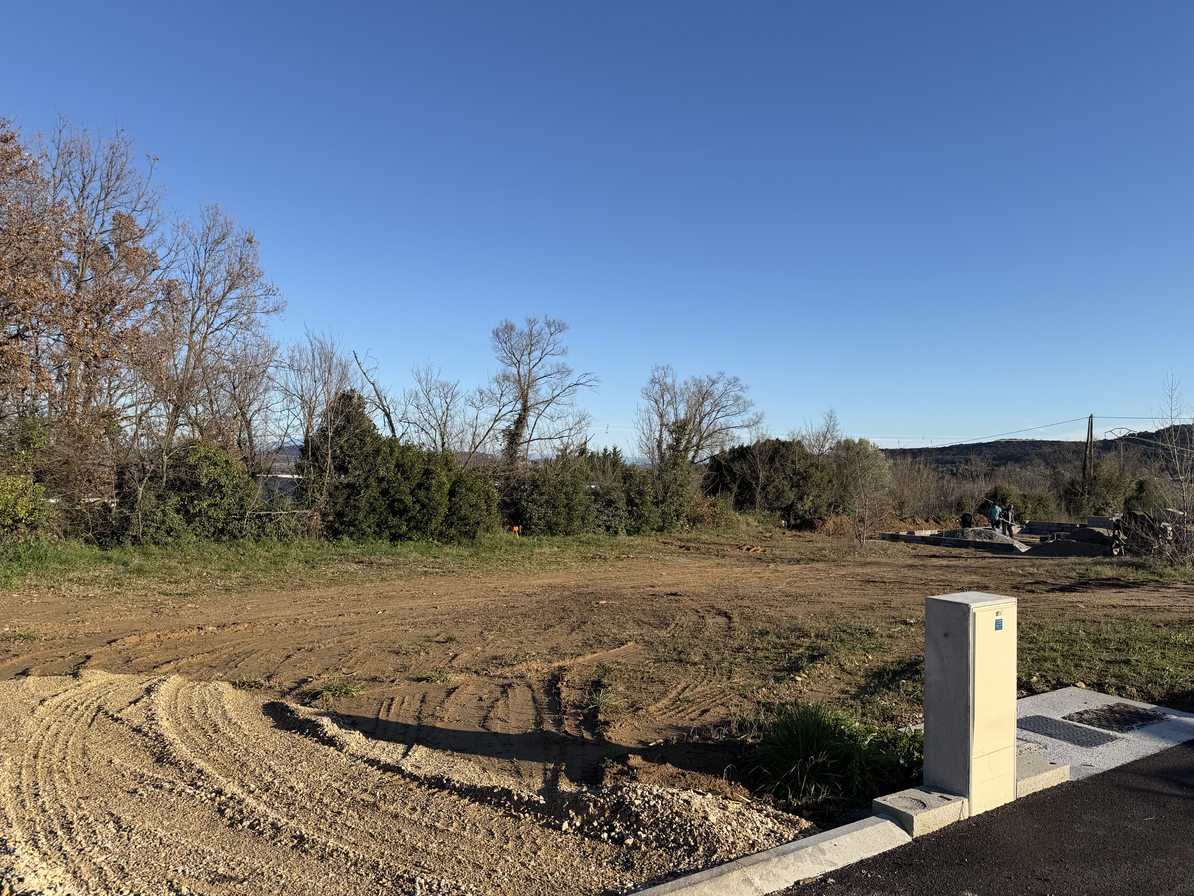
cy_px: 448
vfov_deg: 56.8
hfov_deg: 71.6
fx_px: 828
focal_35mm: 24
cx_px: 597
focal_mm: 6.76
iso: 80
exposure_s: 1/3759
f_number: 1.78
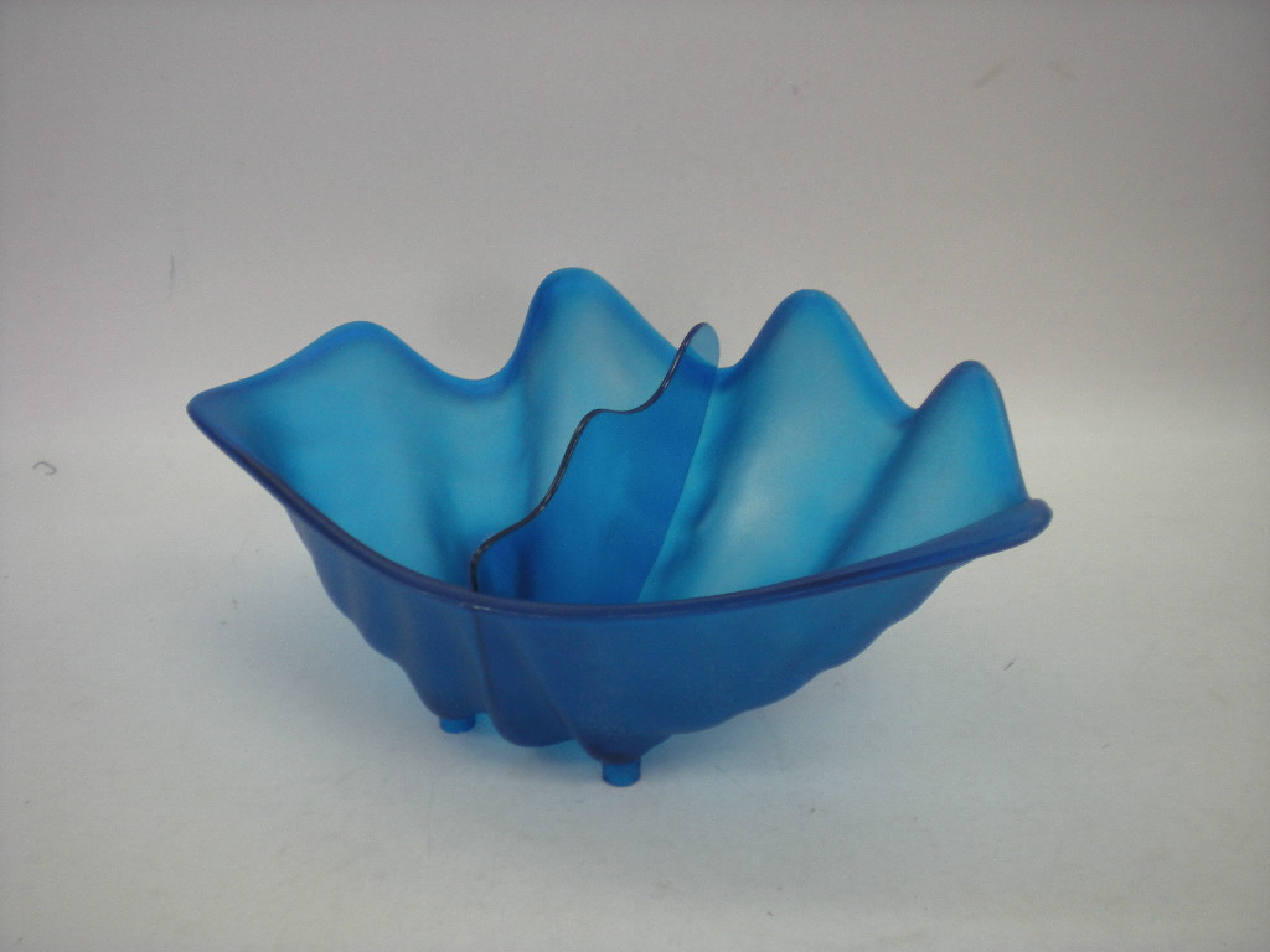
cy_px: 476
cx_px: 635
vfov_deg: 37.7
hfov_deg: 49.0
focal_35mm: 38
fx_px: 1394
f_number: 3.1
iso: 85
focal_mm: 6.3
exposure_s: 1/66.6
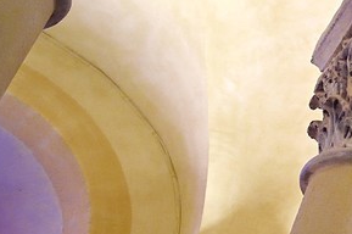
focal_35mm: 133
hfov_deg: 11.6
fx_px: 1299
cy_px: -16
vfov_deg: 10.2
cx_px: 929
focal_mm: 24
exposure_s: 1/20
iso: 1600
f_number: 7.1
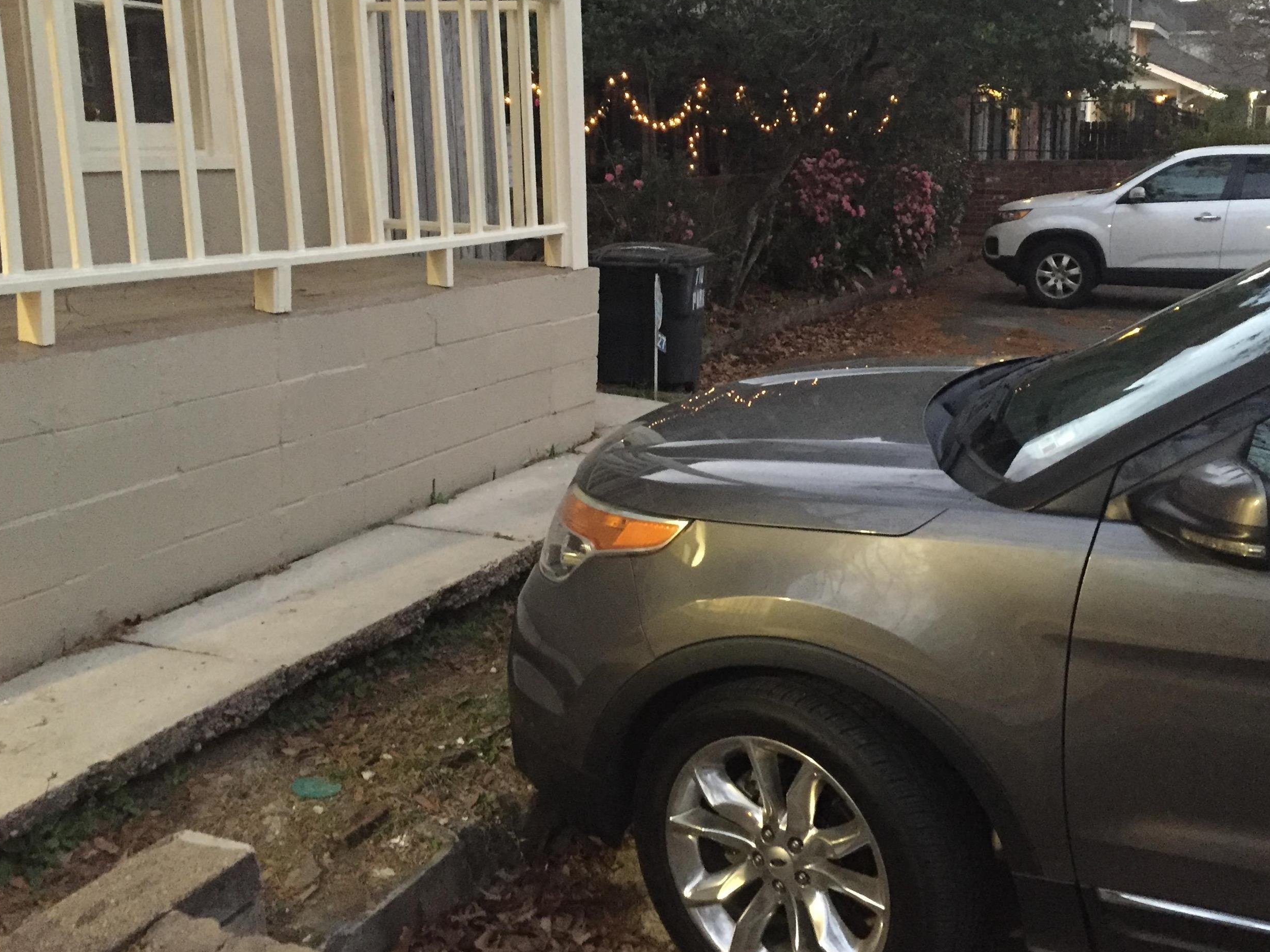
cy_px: 421
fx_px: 1321
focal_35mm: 36
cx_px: 757
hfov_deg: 51.0
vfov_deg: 39.6
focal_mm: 4.15
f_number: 2.2
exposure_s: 1/15
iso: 400
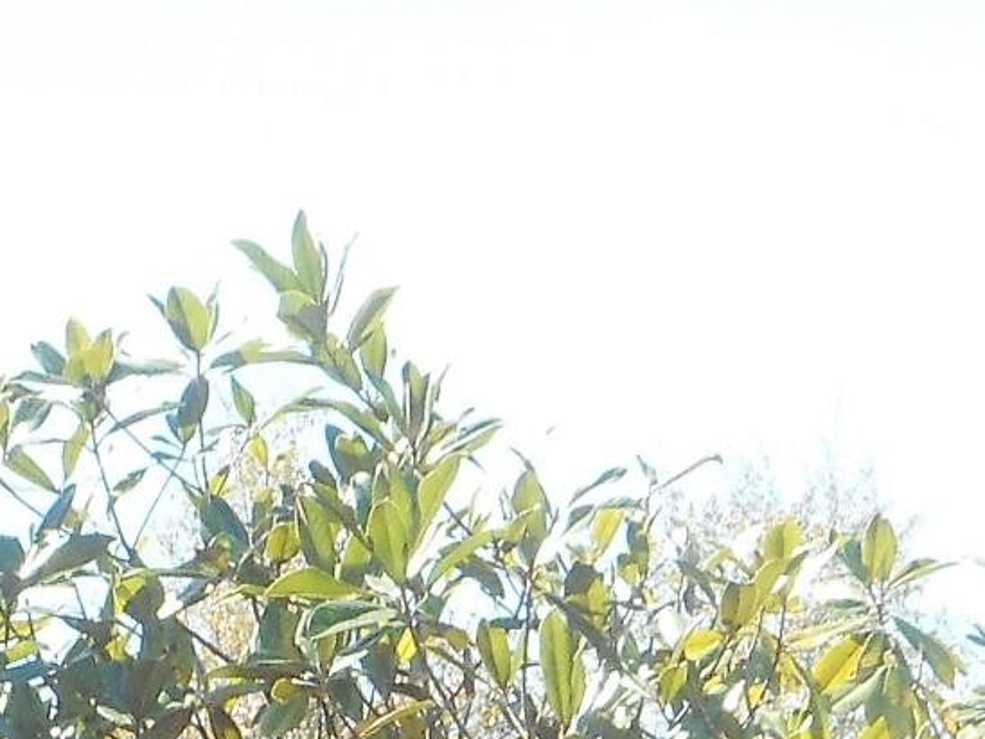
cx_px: -7
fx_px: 6858
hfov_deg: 8.2
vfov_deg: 5.9
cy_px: 1859
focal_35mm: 241
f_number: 4.7
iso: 80
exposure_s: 1/100
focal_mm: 7.9
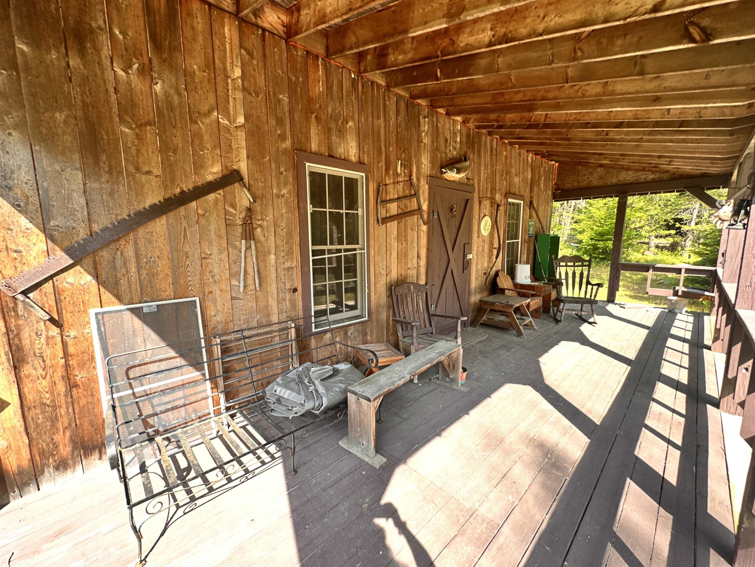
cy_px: 284
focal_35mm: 14
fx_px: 305
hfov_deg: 102.1
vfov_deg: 85.7
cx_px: 378
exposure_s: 1/99
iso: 64
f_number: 2.2
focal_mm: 2.22
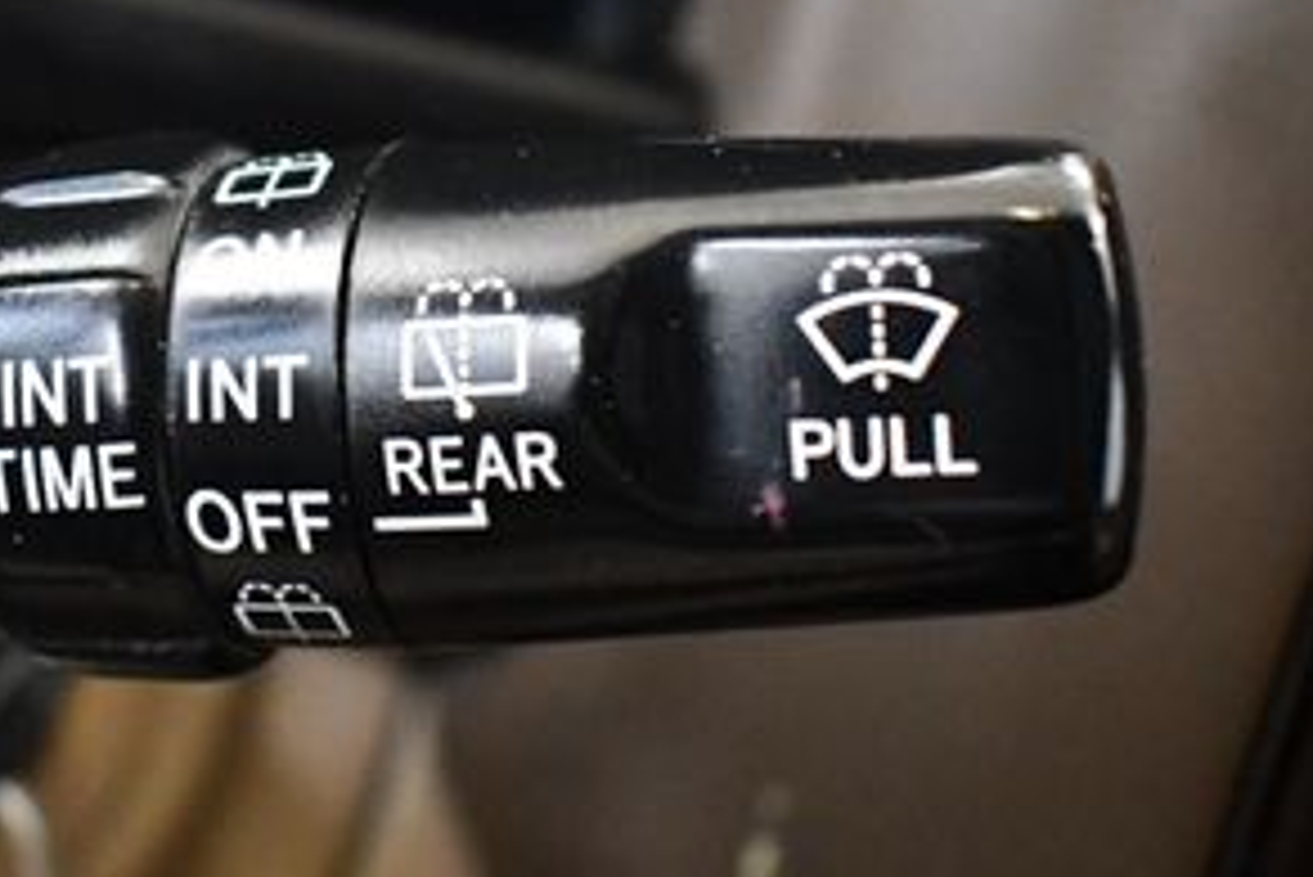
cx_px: 189
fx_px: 2883
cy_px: 184
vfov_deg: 17.2
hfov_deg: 25.1
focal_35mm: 79
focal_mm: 18
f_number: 3.5
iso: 3200
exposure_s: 1/80
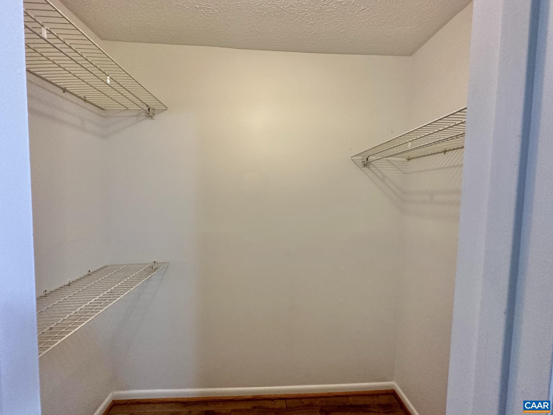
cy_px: 208
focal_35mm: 14
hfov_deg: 102.1
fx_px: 224
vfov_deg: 85.7
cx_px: 276
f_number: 2.2
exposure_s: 1/120
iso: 320
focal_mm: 2.22
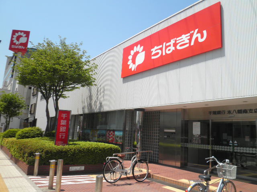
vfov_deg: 53.1
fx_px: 193
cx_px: 128
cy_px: 96
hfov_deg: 67.3
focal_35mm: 26
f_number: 7.9
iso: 64
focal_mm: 4.7
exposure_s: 1/125
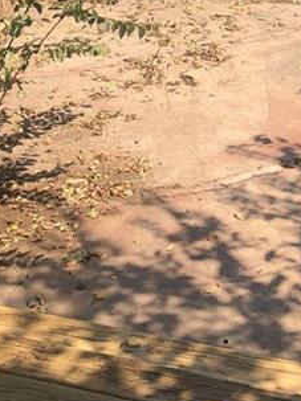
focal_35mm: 71
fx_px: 824
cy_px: -66
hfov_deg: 20.4
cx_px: 249
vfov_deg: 25.0
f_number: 1.8
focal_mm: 3.99
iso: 20
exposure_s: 1/934
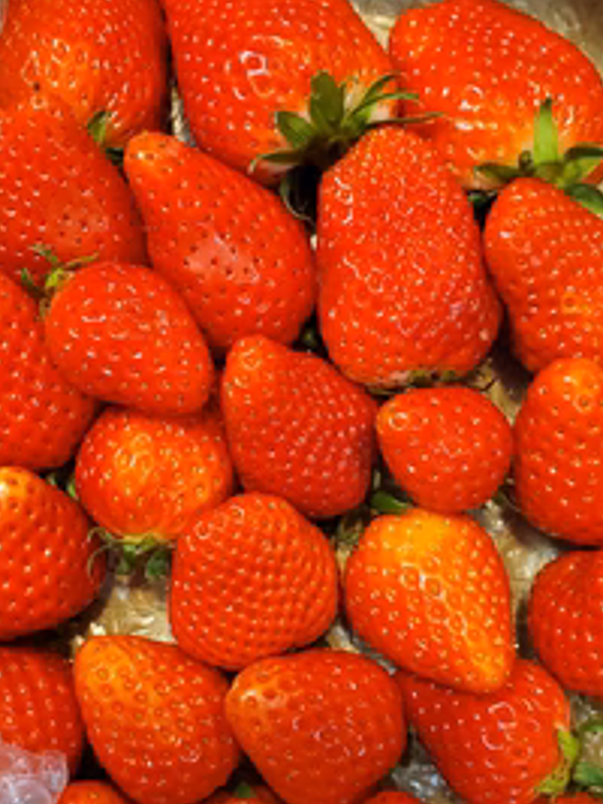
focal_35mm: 39
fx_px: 907
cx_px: 268
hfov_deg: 36.8
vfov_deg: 47.9
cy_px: 407
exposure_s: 1/50
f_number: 2.4
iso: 320
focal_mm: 4.3
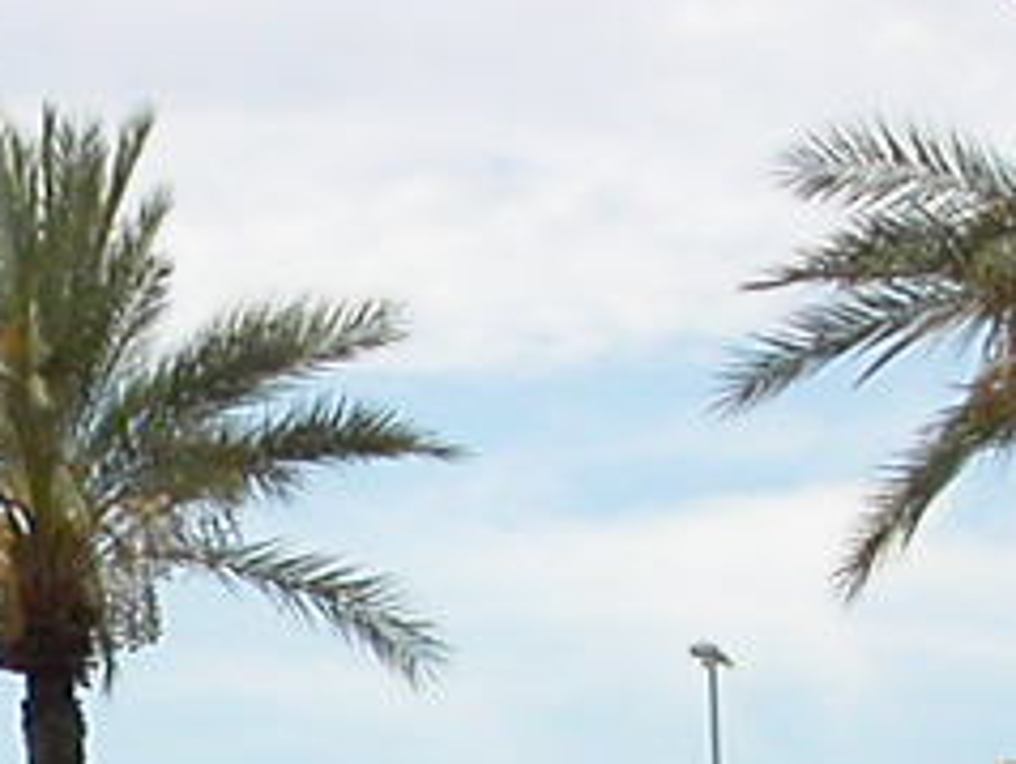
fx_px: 8579
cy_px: 1319
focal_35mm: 292
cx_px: -371
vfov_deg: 5.0
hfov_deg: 6.7
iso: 100
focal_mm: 10.4
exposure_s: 1/634
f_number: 3.7
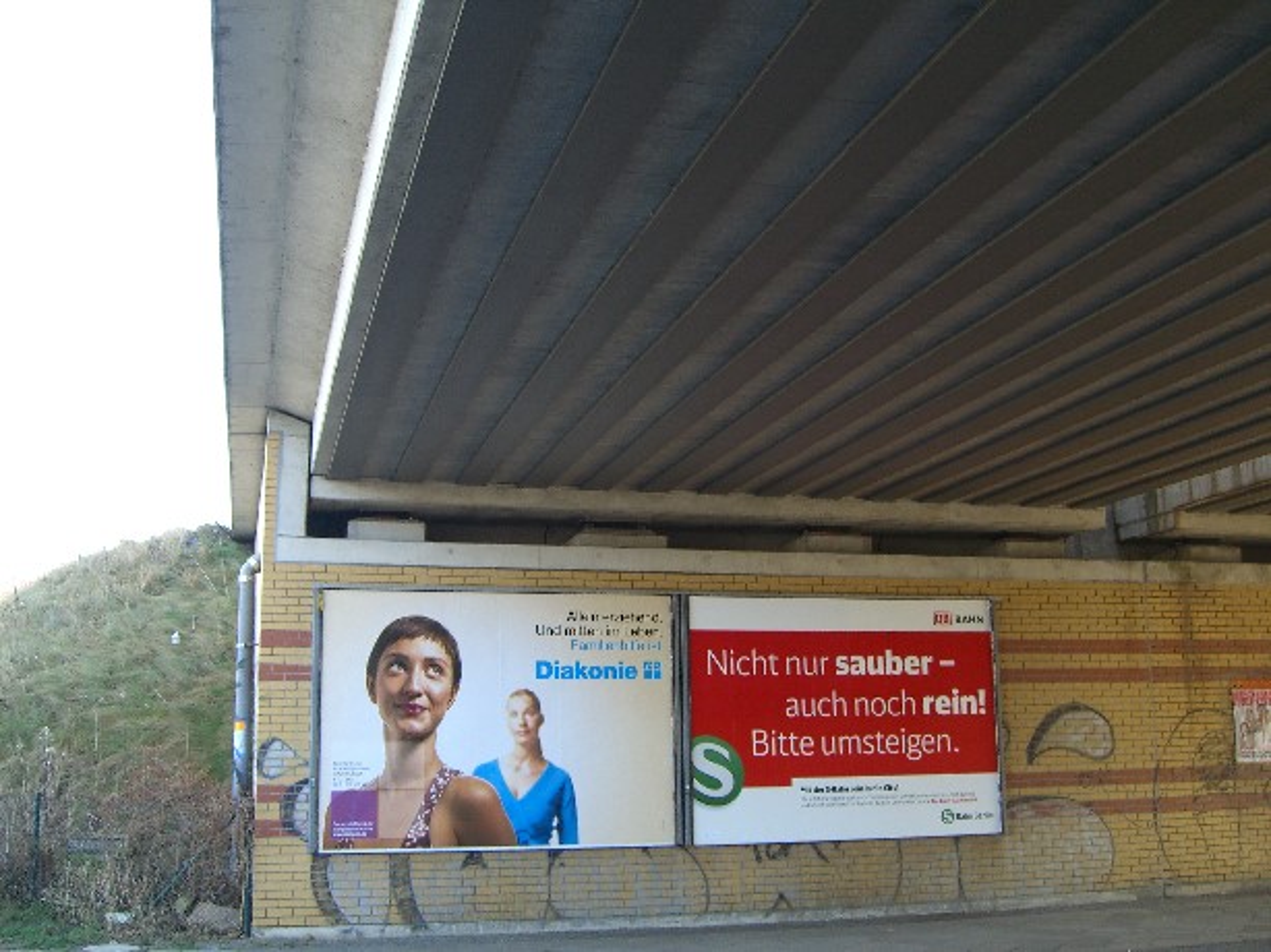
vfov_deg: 37.7
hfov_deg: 49.0
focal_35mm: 38
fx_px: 1395
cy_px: 476
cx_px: 636
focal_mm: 7.9
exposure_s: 1/100
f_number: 2.8
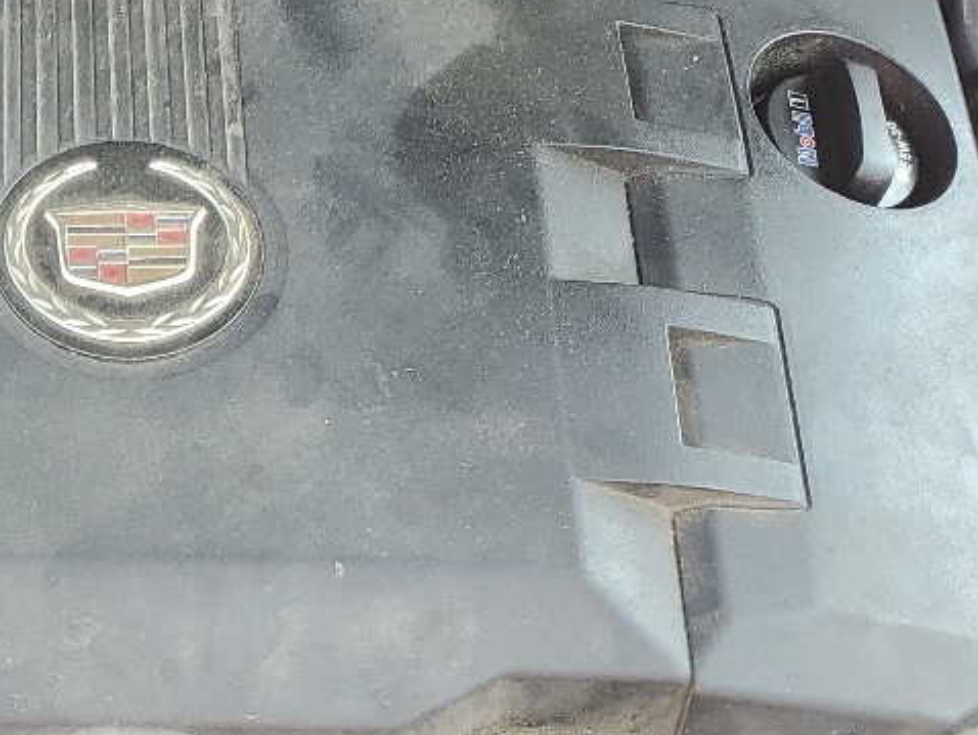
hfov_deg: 21.3
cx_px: -117
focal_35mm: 87
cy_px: 643
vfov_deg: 16.8
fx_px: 2459
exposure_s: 1/169
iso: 50
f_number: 1.5
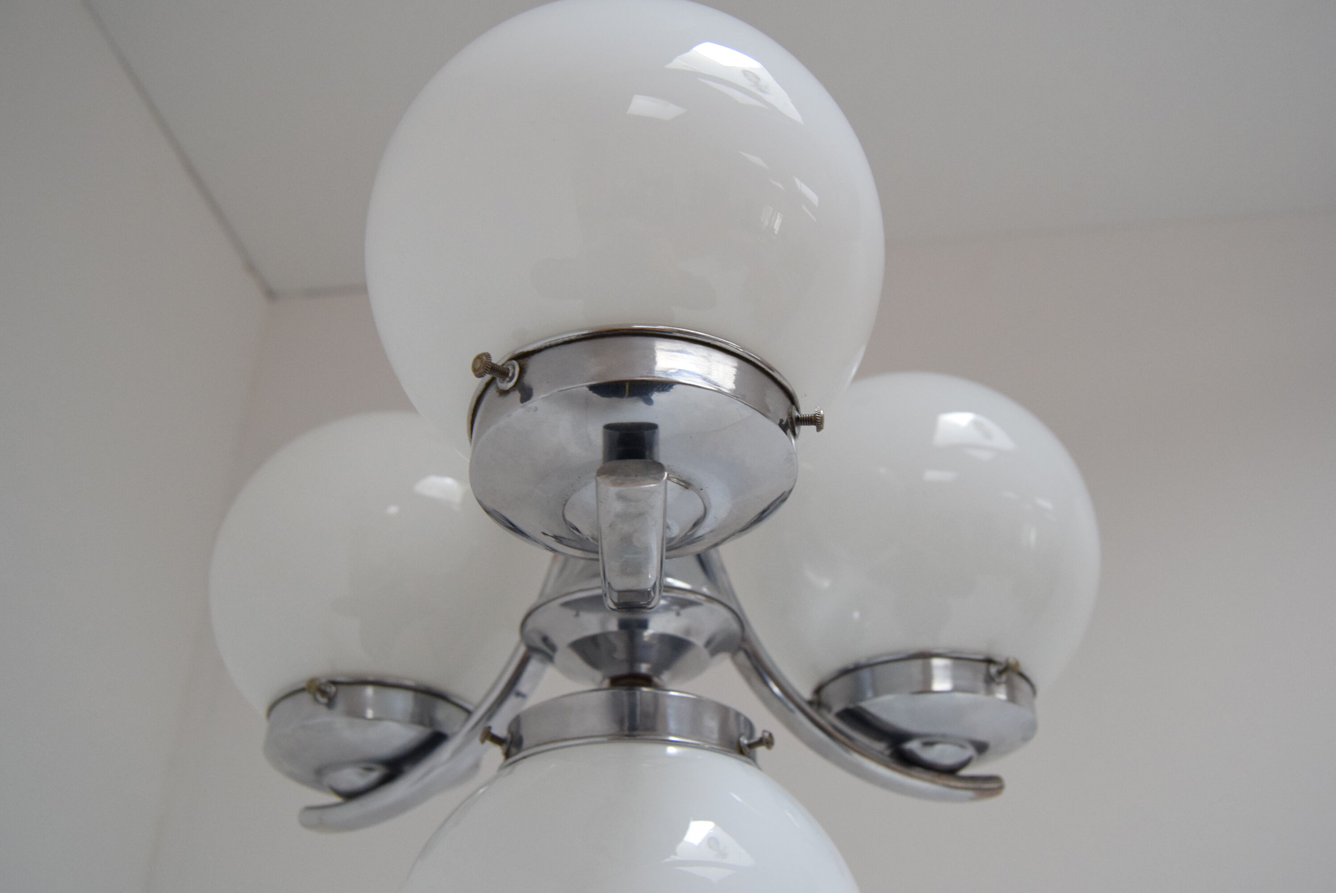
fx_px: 1226
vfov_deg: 40.0
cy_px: 446
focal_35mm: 33
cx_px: 668
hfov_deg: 57.2
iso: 1600
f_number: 5
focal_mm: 22
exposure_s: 1/100
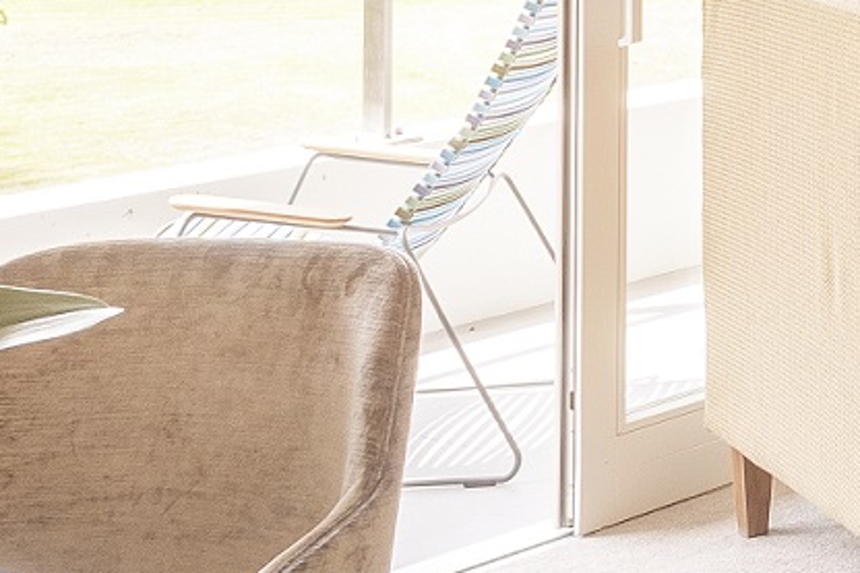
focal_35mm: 99
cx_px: 1581
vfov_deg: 12.9
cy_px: -353
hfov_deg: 16.8
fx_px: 2364
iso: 100
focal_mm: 17
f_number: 8
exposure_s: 1/25
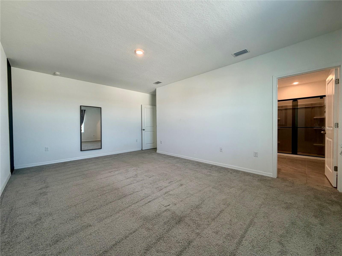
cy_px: 128
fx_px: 138
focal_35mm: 14
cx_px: 171
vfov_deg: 85.7
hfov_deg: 102.1
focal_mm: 2.22
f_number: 2.2
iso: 200
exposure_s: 1/120
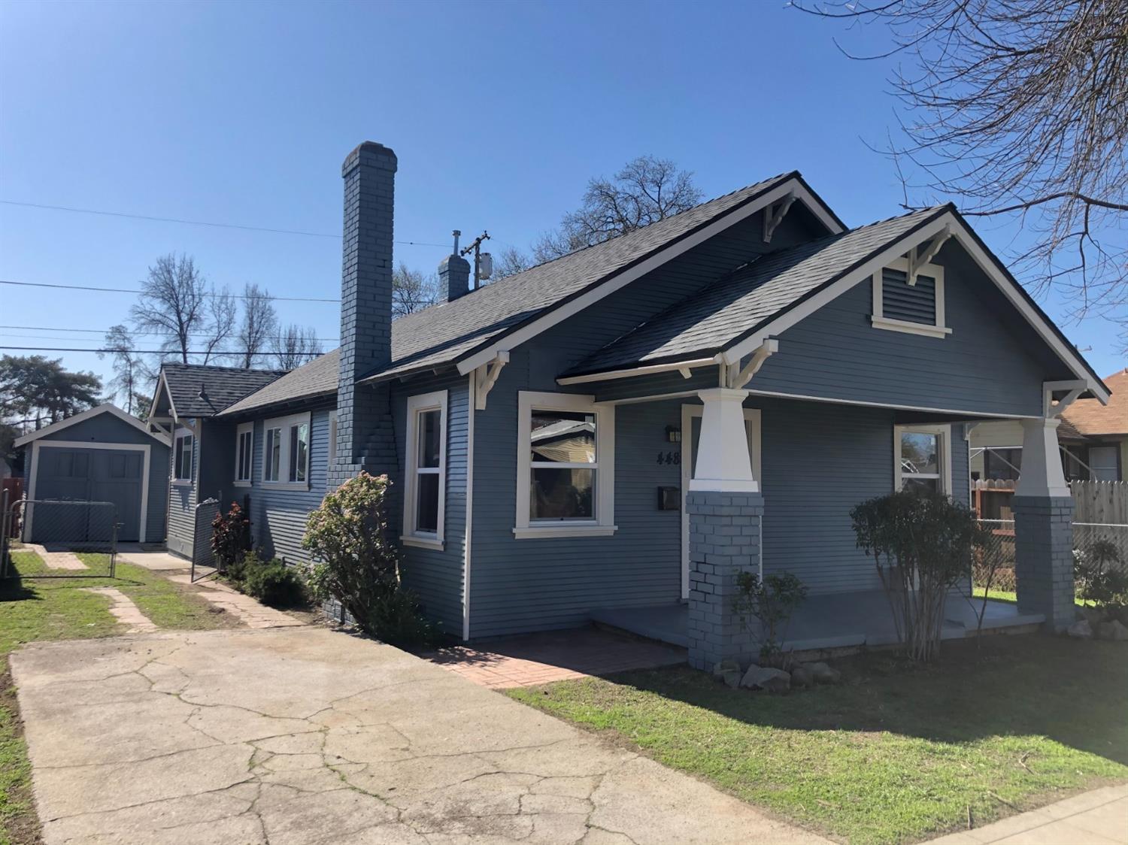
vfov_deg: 49.7
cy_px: 422
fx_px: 912
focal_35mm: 28
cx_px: 564
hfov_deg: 63.5
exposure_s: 1/873
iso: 20
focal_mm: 3.99
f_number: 1.8
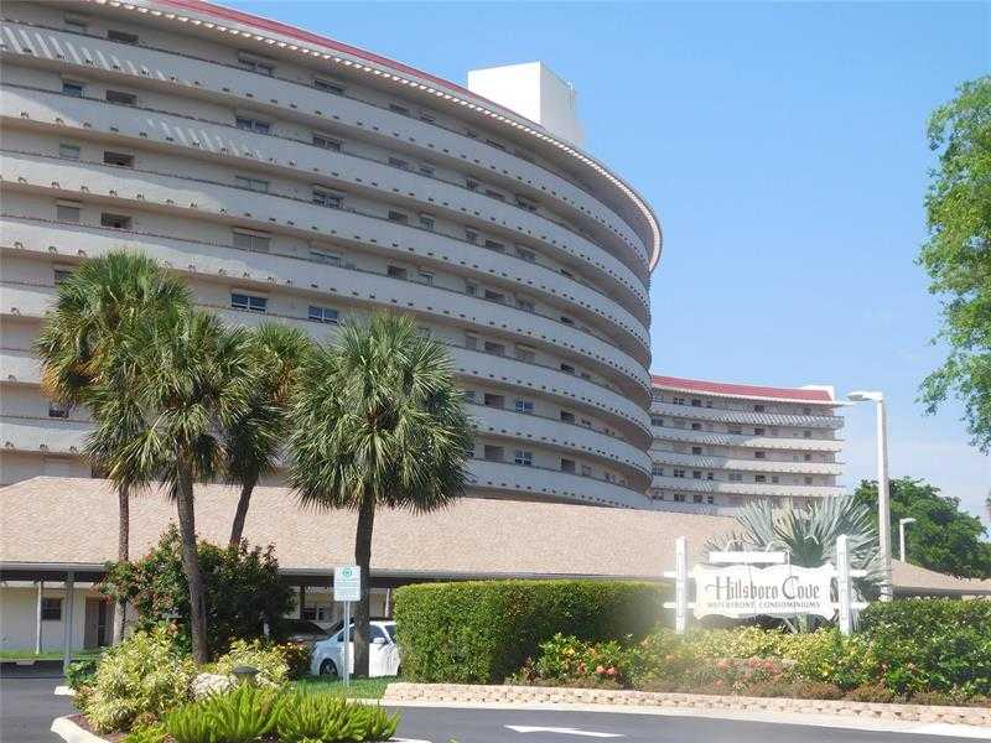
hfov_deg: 32.7
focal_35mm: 59
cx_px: 496
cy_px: 372
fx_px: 1689
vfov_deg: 24.8
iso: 125
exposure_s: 1/800
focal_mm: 10.4
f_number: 4
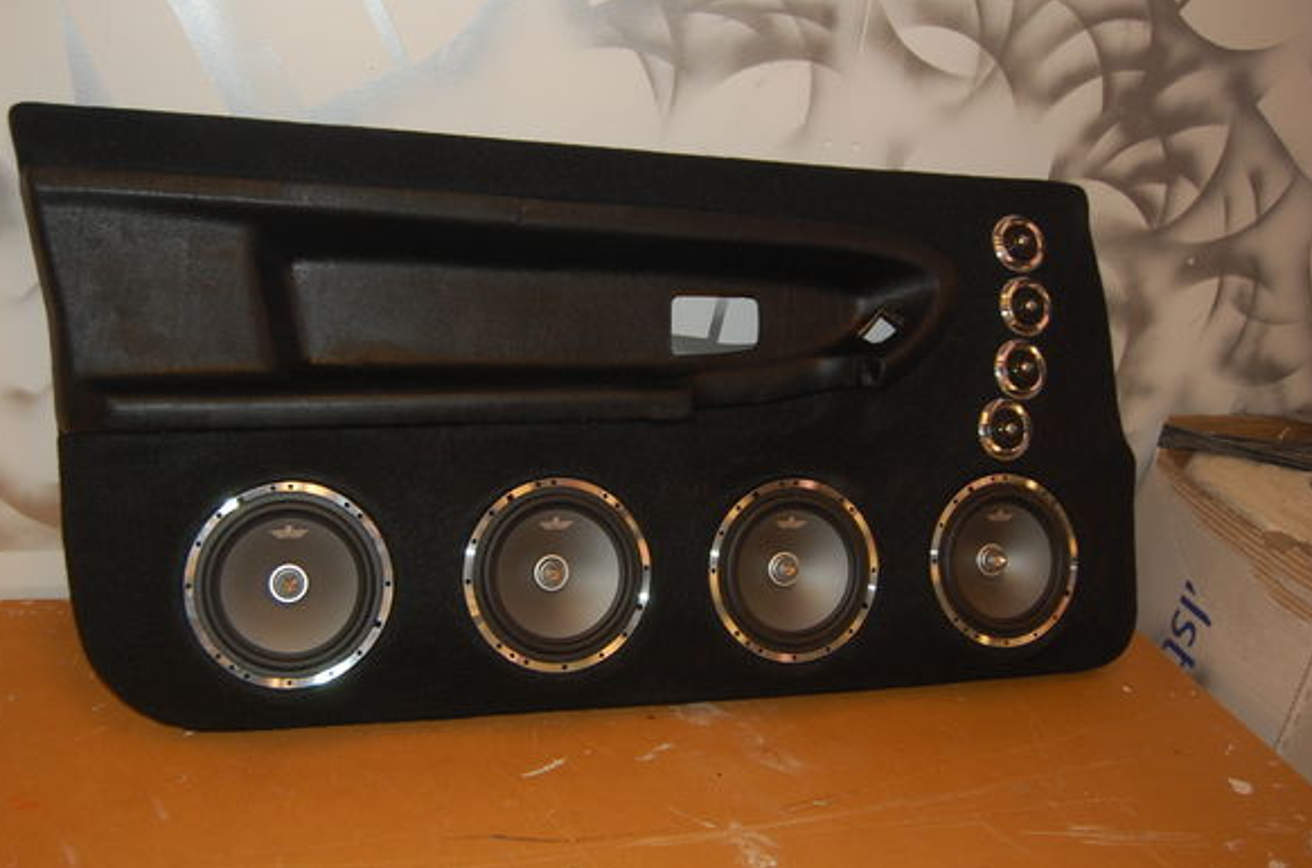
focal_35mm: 33
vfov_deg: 39.8
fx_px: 1200
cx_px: 597
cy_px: 440
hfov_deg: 57.3
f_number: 3.8
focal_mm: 20
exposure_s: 1/60
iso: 400
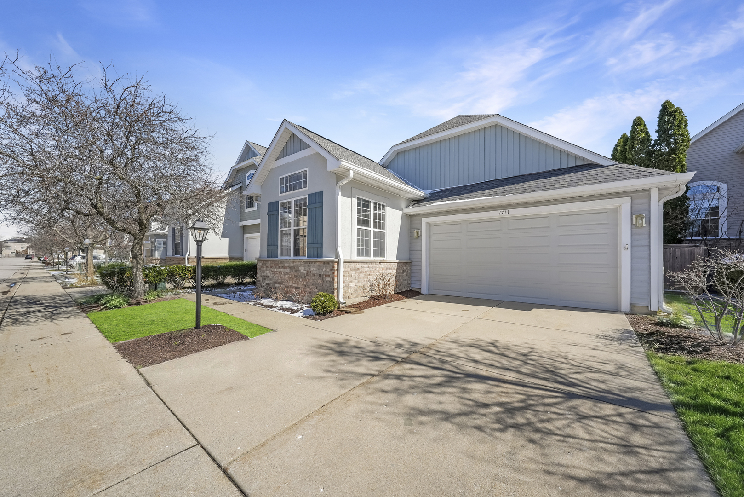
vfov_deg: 90.1
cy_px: 248
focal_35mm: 12
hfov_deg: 112.6
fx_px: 248
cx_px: 372
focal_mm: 12
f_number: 8
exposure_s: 1/1600
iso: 400
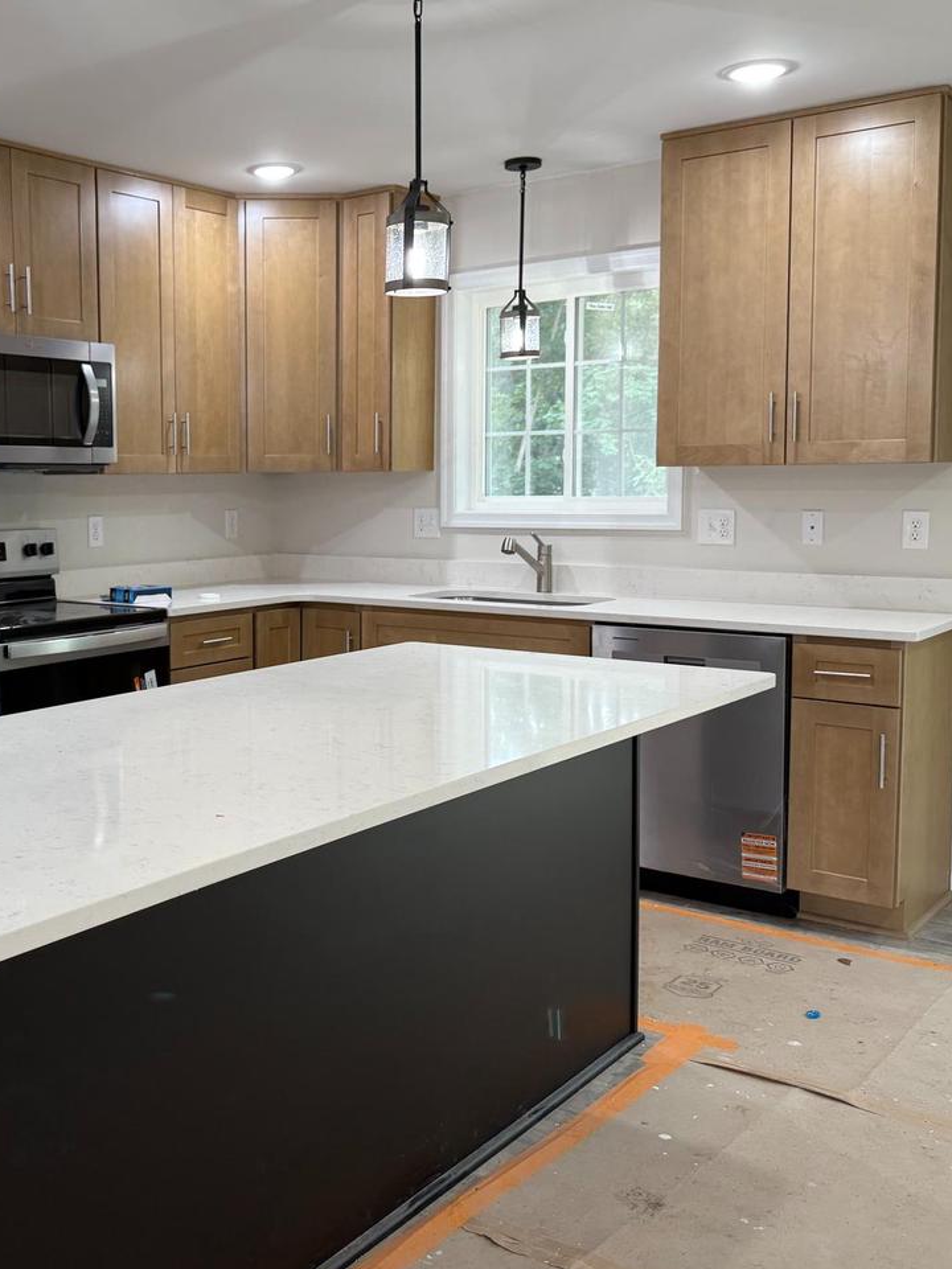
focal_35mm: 36
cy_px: 576
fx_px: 1320
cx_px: 214
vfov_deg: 51.3
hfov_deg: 38.4
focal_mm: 6.76
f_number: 1.78
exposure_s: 1/120
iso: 125
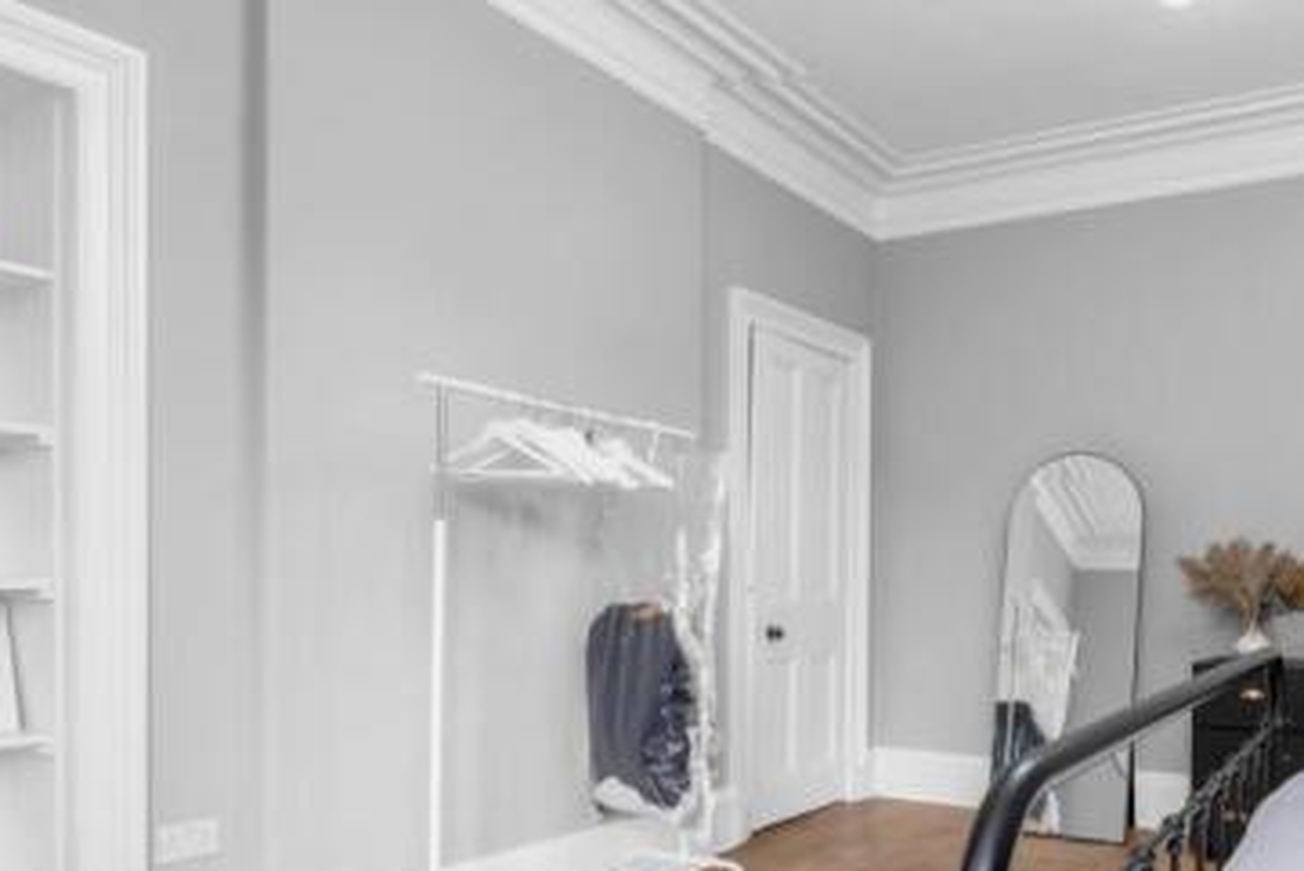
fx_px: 1051
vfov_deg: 44.3
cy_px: 587
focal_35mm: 29
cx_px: 862
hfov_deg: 62.2
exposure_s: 1/6
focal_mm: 16
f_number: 9
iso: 200
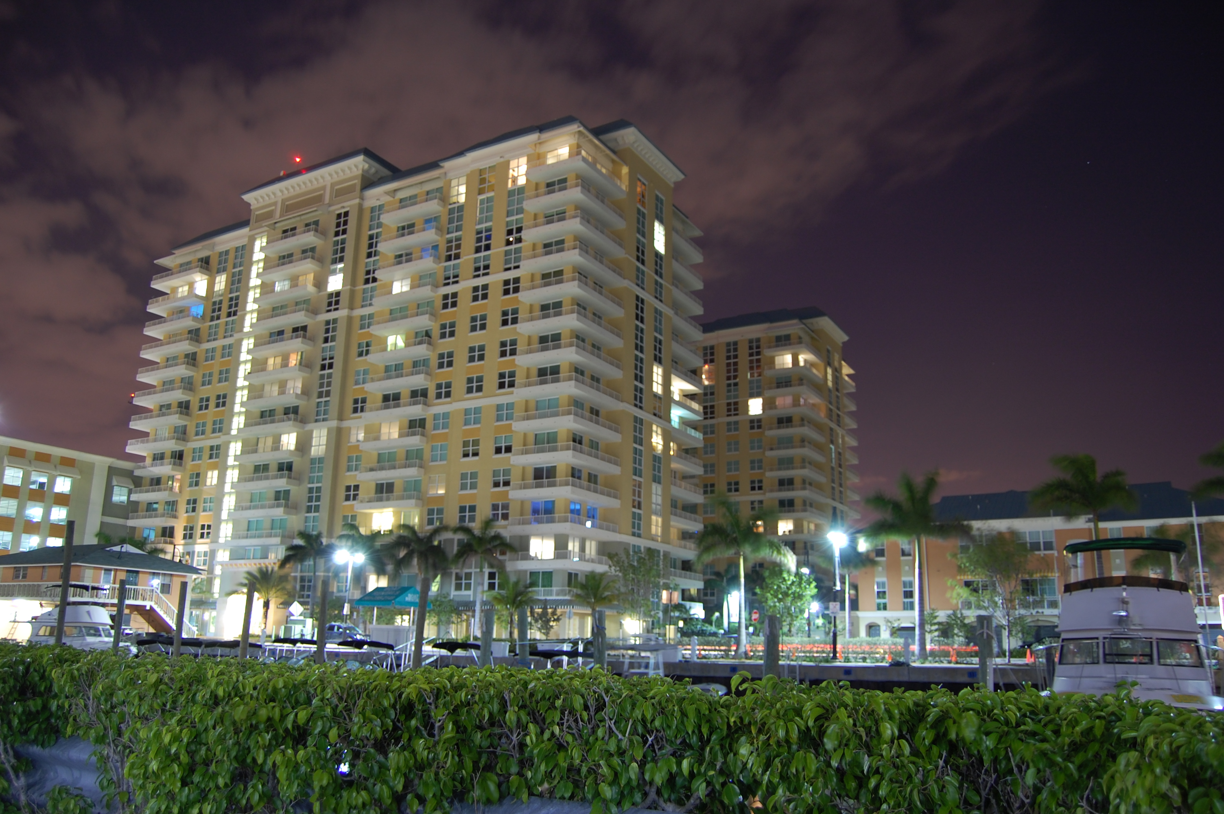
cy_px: 407
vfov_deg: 47.8
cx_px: 612
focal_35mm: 27
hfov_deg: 67.4
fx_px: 917
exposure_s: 5
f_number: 3.5
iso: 200
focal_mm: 18
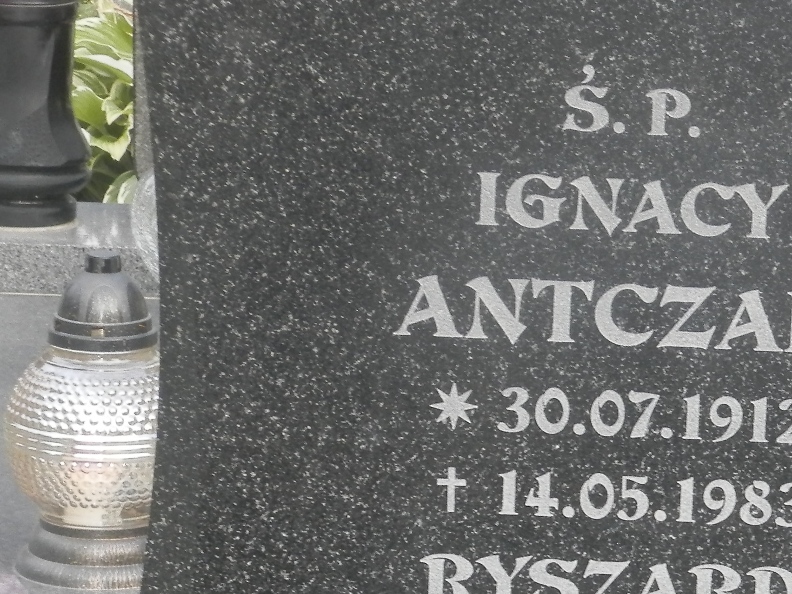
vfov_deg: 8.0
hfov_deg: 10.5
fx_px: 4210
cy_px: 641
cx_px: 1035
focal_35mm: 184
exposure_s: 1/40
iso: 125
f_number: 4
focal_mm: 12.2
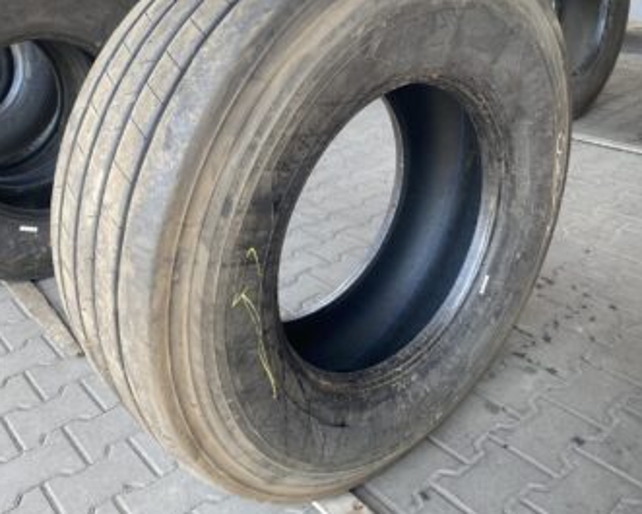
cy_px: 218
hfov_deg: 54.1
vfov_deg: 44.4
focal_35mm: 33
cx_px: 285
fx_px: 627
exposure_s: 1/122
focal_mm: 4.25
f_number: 1.8
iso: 50
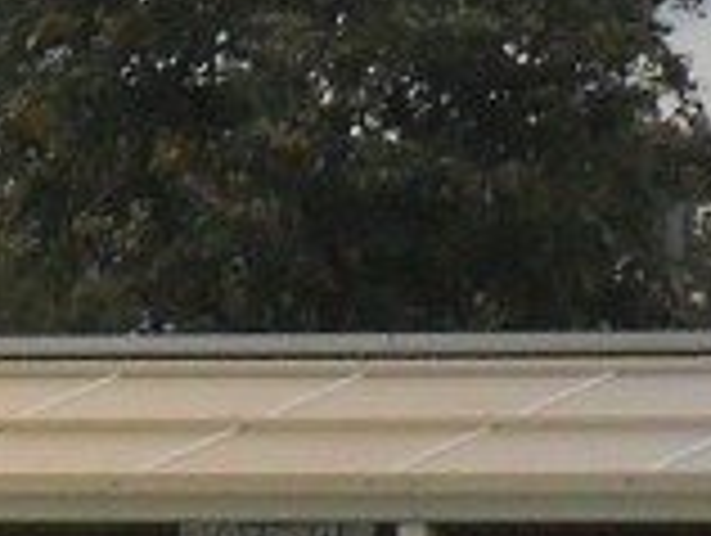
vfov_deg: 1.8
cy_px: 198
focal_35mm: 820
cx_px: -1431
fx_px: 16868
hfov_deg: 2.4
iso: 100
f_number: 5
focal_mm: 19.6
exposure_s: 1/350
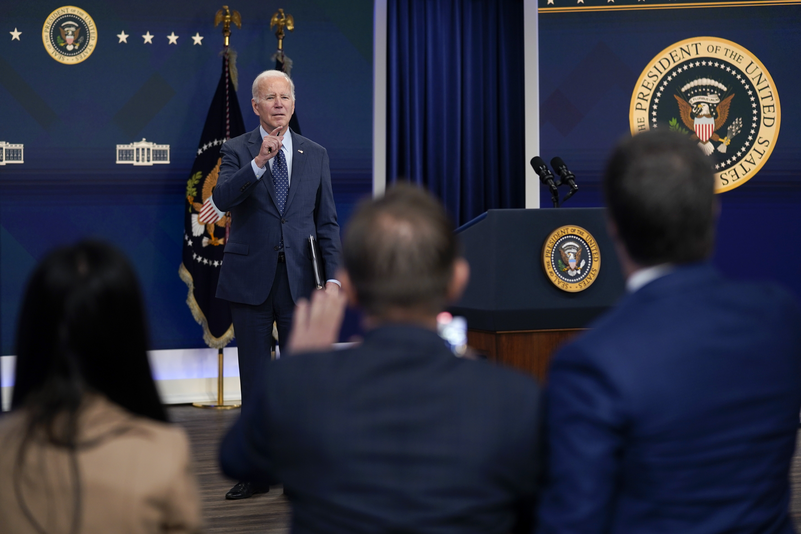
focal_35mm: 98
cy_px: 267
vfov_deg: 14.0
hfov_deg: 20.8
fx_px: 2180
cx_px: 400
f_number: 2.8
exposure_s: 1/250
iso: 800
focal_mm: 98
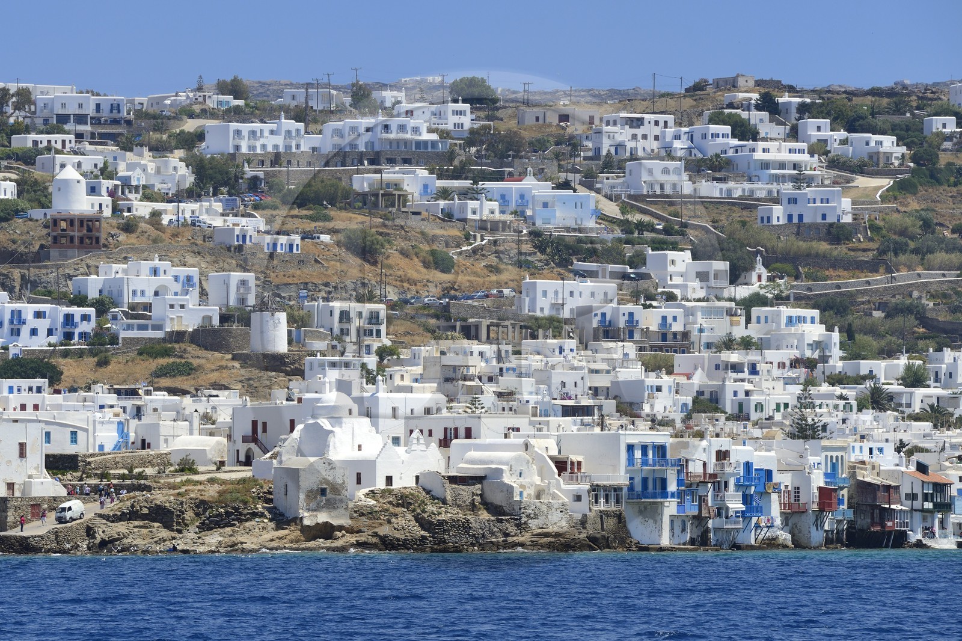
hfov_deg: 10.3
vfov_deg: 6.9
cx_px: 481
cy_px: 320
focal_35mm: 200
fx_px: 5343
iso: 200
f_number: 10
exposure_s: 1/500
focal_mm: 200
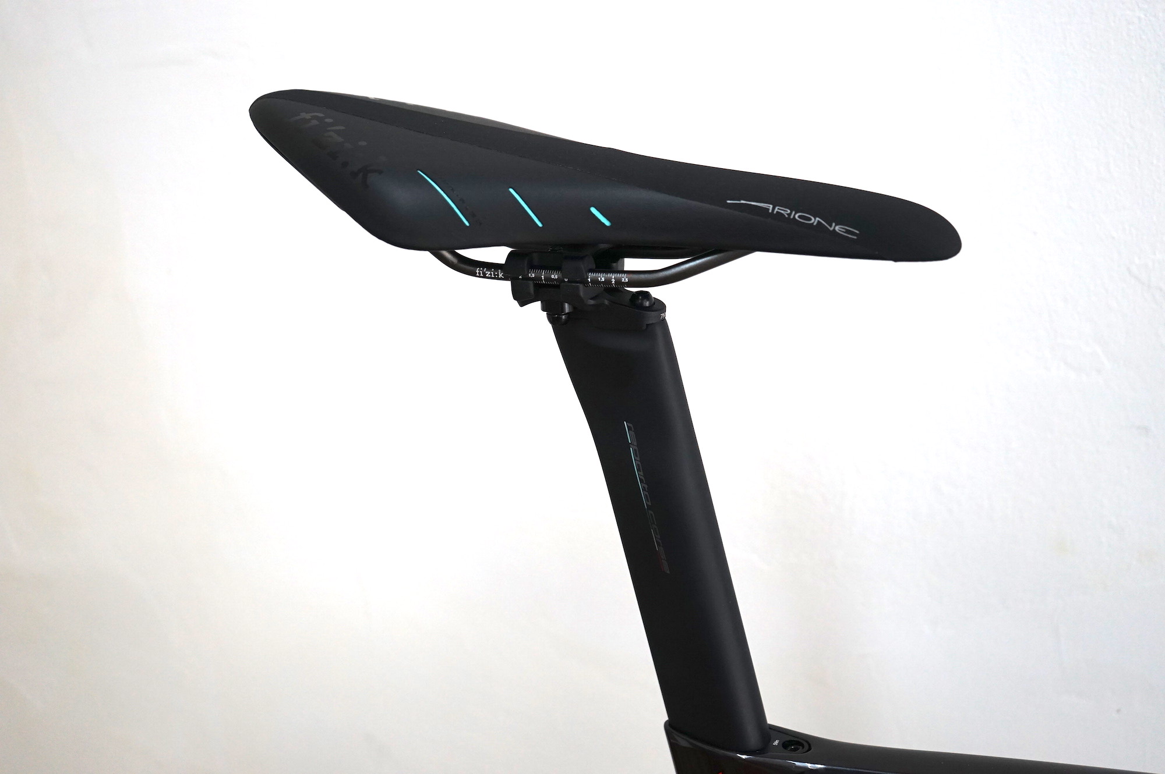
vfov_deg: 27.5
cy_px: 387
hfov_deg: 40.4
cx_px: 582
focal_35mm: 49
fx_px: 1584
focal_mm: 49
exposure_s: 1/160
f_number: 4.5
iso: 1000
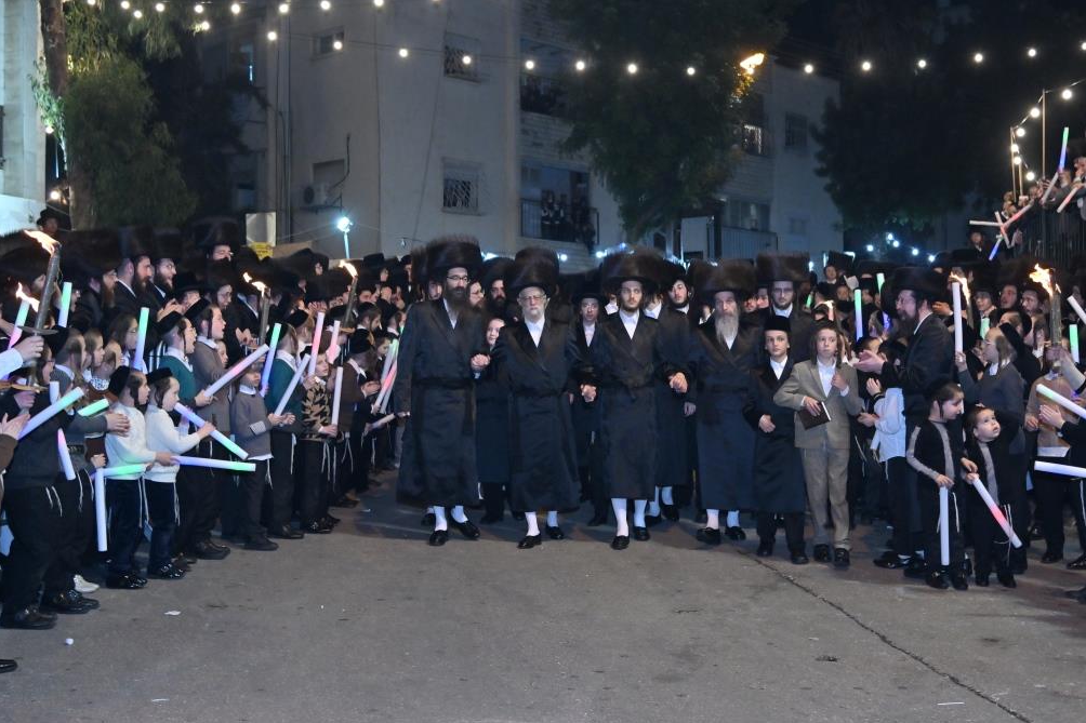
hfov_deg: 38.2
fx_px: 1568
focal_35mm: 52
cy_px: 367
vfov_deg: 26.0
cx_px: 551
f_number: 4
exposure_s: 1/250
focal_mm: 34
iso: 640
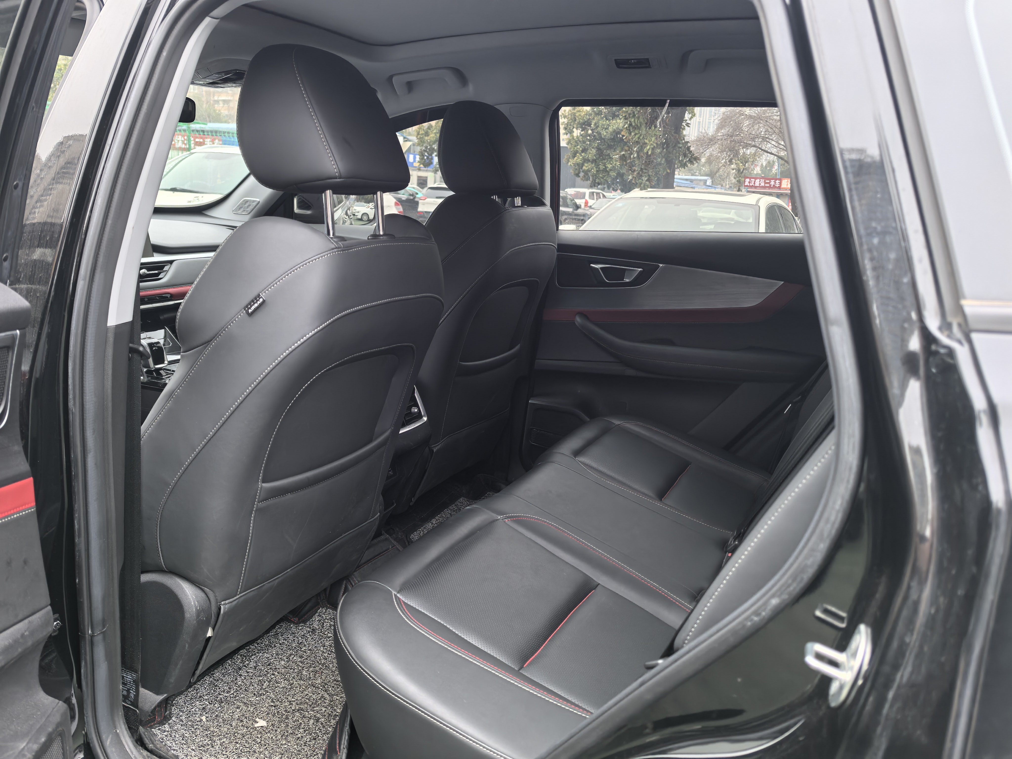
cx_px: 506
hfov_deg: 65.3
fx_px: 789
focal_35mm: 27
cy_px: 380
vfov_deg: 51.4
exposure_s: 1/100
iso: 100
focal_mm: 6.98
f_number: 1.4
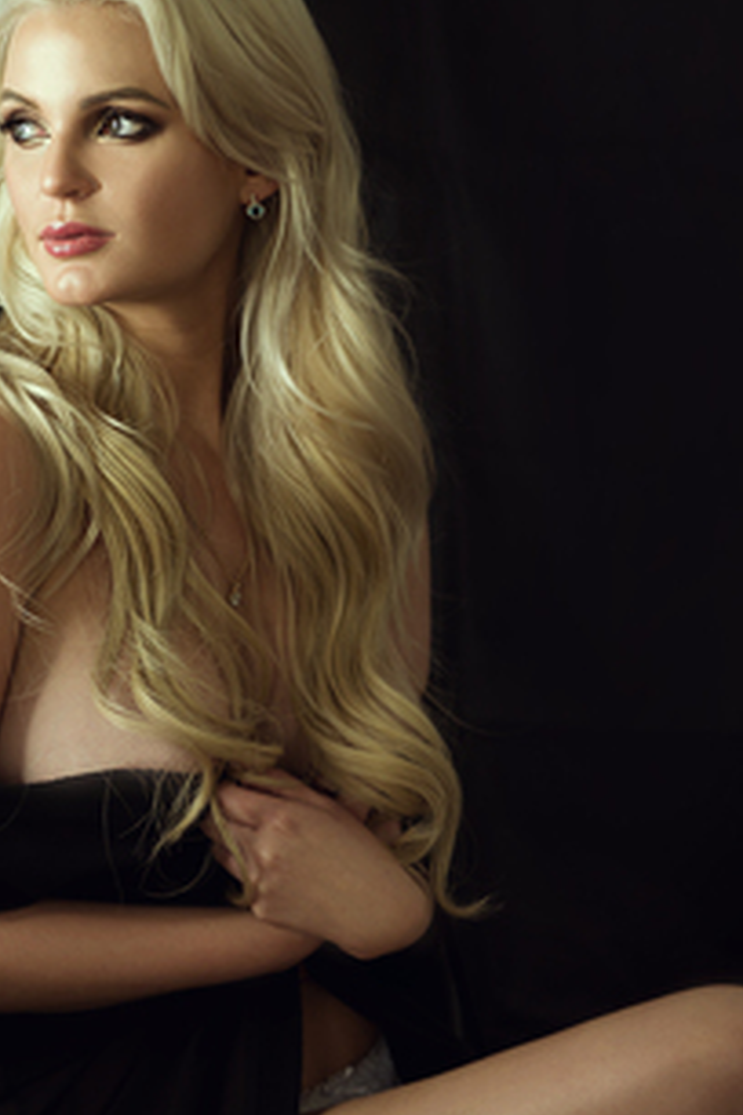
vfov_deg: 22.3
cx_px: 200
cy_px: 435
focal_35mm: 91
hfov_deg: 15.0
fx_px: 2817
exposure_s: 1/160
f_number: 3.5
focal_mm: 62
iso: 500
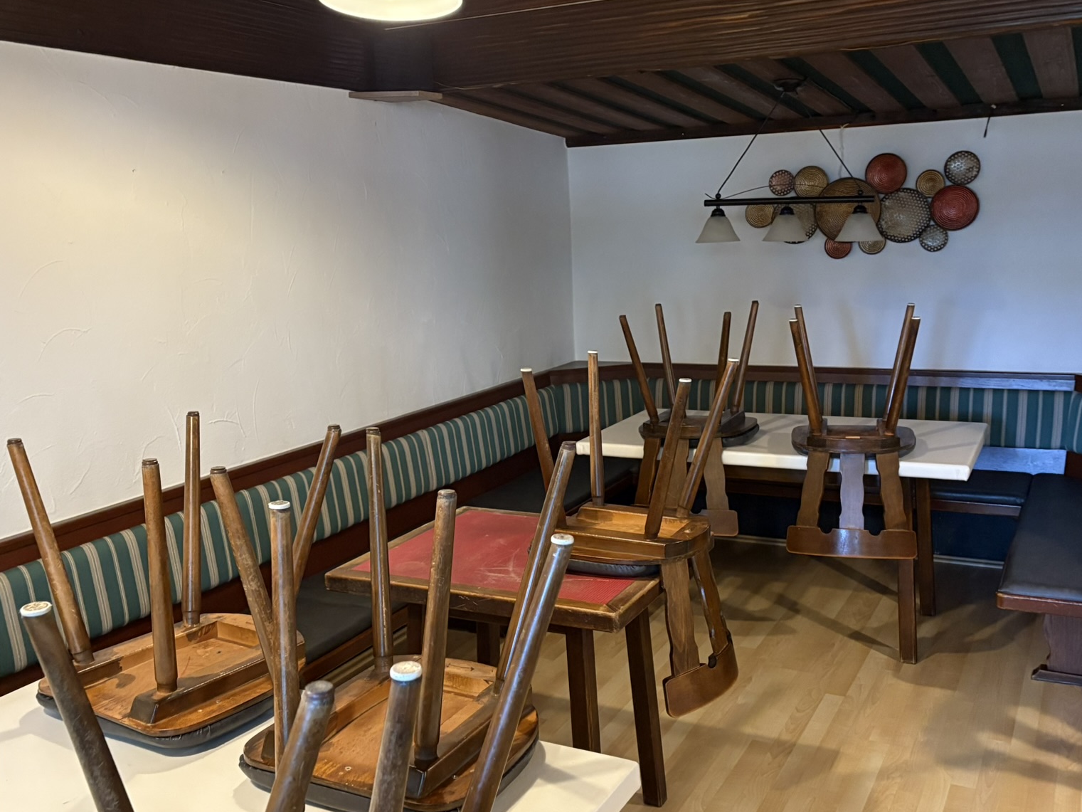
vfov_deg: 40.7
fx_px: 1094
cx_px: 506
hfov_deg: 52.6
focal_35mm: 35
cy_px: 428
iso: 500
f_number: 1.6
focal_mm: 5.96
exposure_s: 1/33
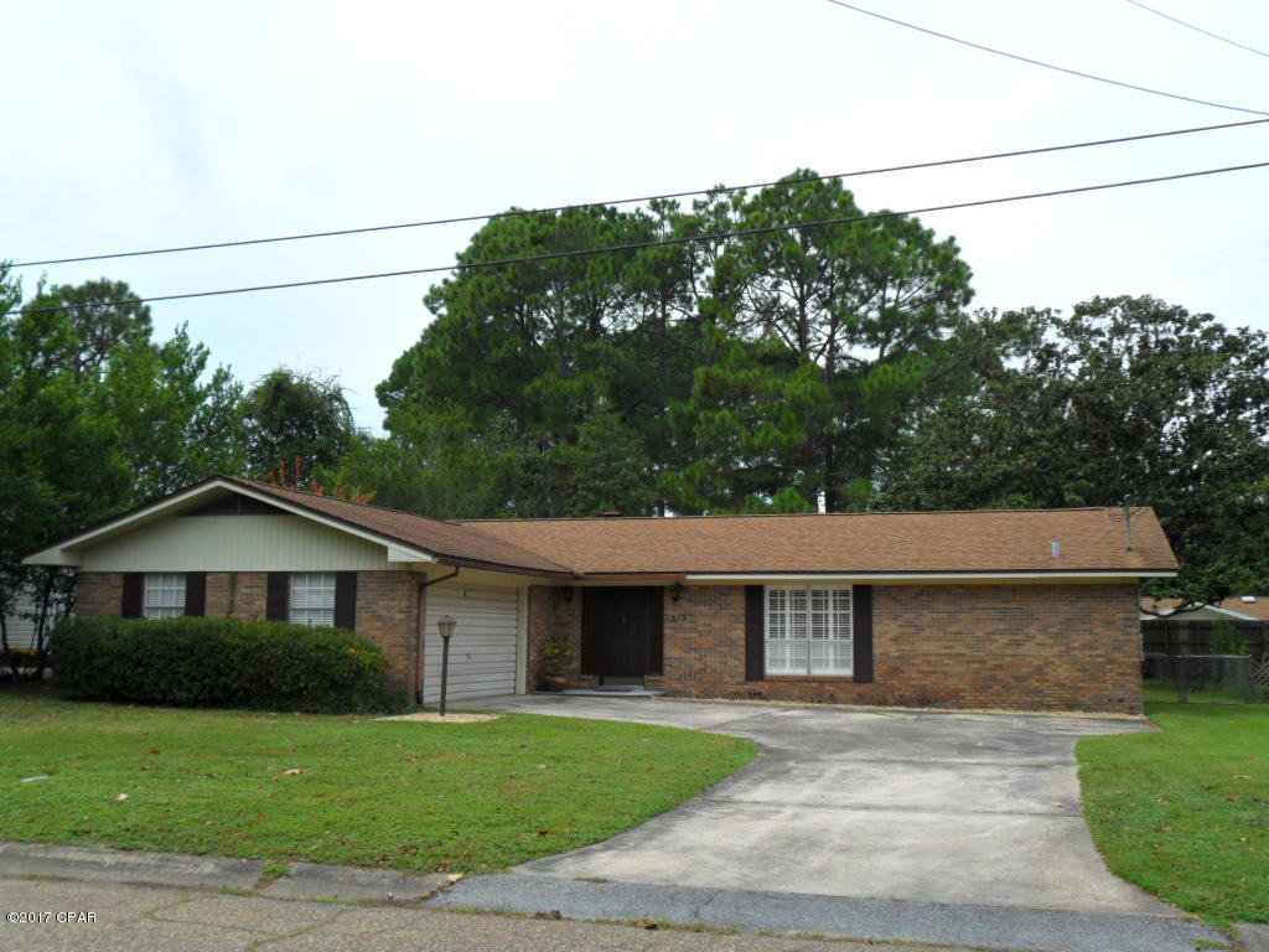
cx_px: 634
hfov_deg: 50.1
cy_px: 476
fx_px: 1356
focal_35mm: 37
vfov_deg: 38.7
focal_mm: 6.6
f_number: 4
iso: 100
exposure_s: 1/750
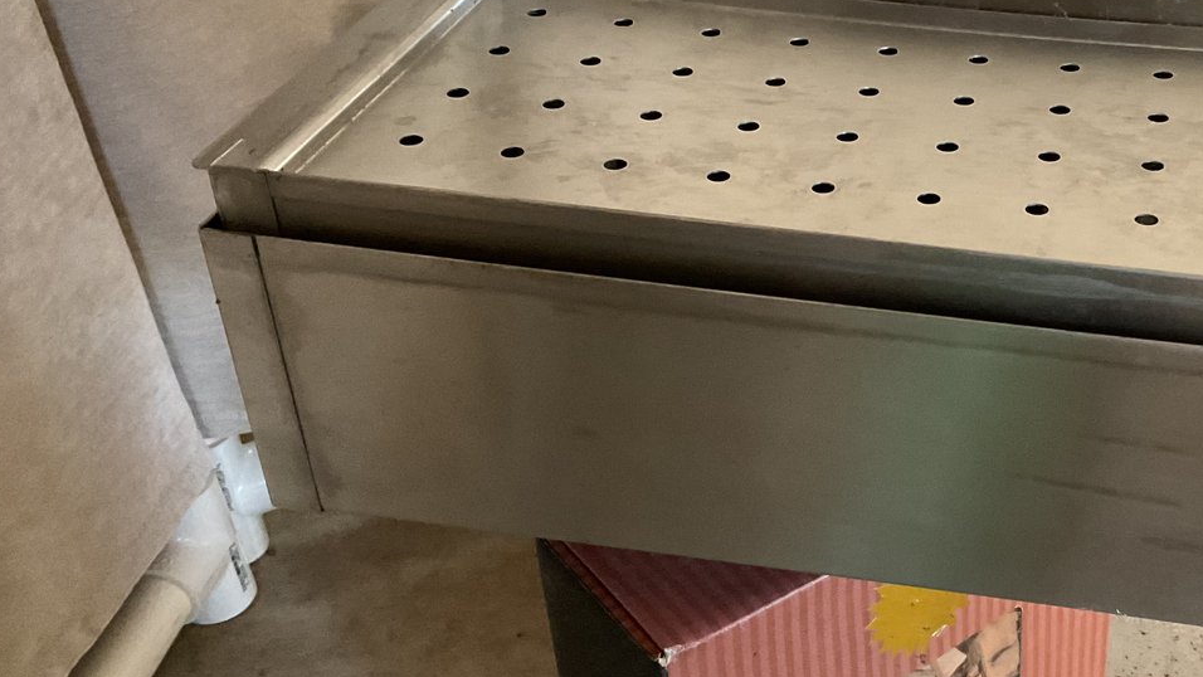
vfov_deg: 24.0
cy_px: 337
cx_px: 939
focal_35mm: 50
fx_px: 1595
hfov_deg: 39.9
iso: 200
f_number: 1.8
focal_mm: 3
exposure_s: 1/50
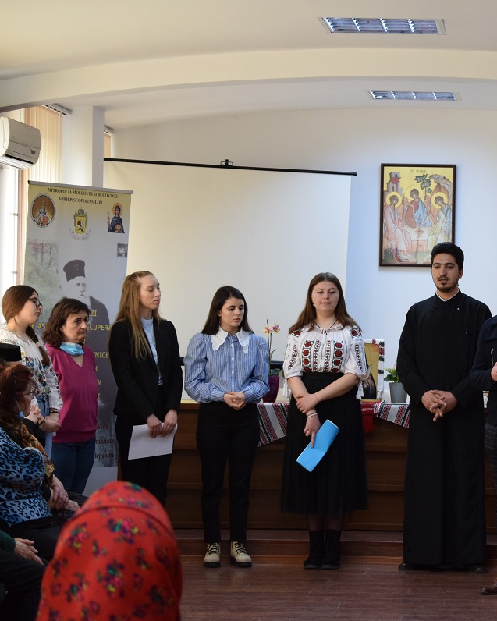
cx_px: 458
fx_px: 2145
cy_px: 310
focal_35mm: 117
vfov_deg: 16.5
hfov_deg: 13.1
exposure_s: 1/60
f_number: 5.6
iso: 1400
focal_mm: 55
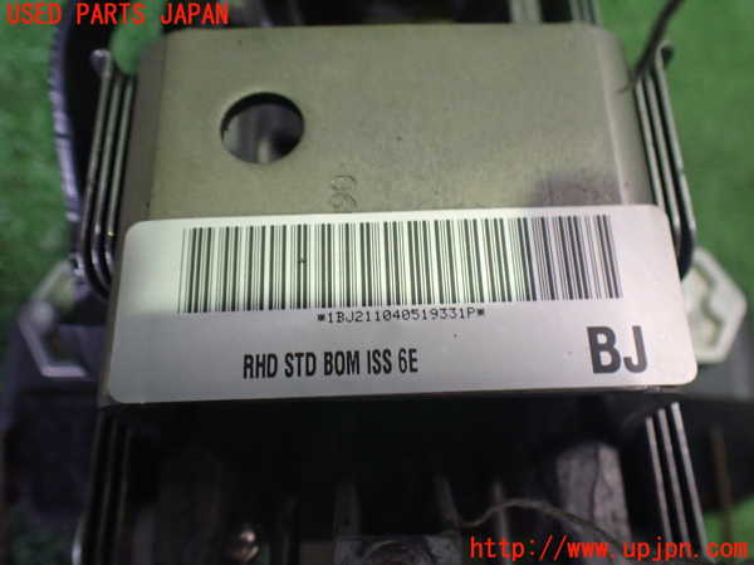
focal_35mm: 30
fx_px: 653
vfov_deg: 46.8
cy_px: 282
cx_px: 377
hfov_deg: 60.0
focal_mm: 5.4
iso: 800
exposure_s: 1/60
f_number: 2.3
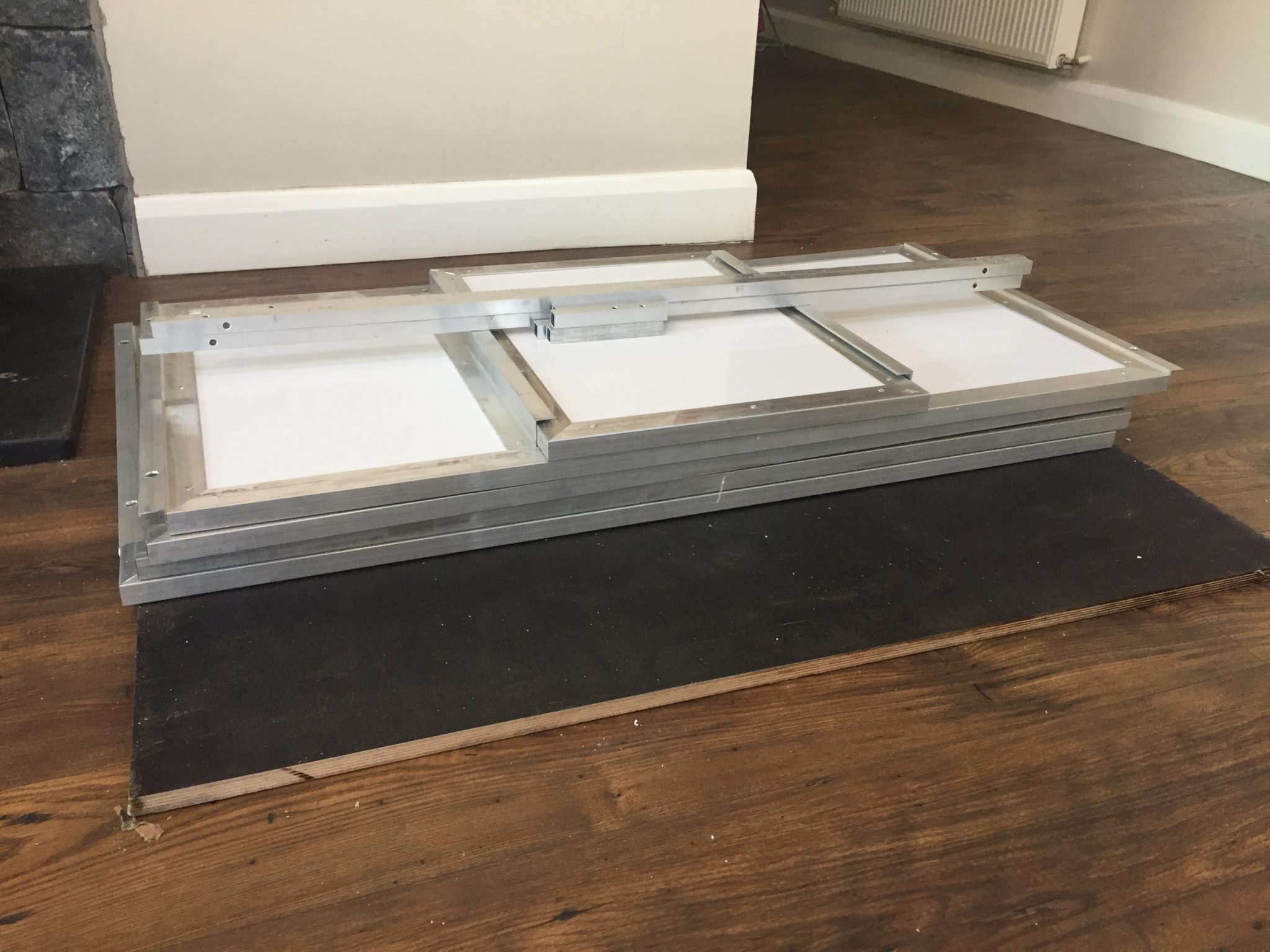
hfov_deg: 61.7
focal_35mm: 29
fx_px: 1064
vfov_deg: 48.2
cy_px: 476
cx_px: 635
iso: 50
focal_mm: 4.15
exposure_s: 1/33
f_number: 2.2
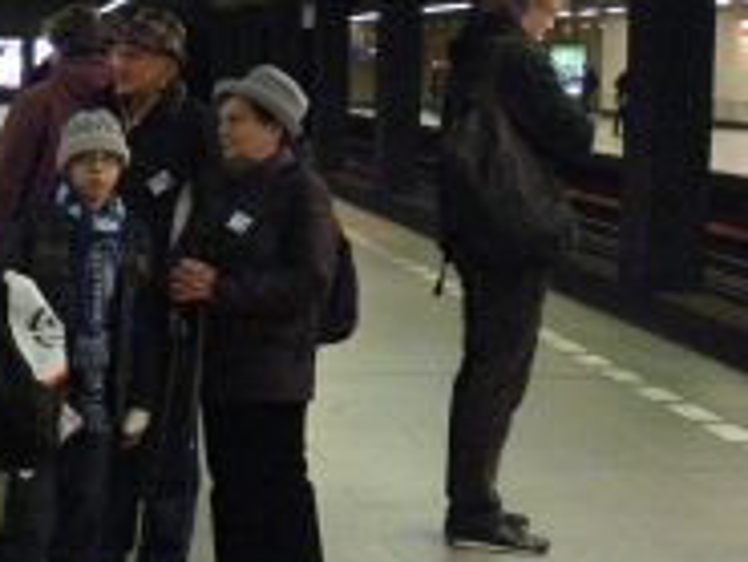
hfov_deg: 17.4
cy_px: 271
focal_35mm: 103
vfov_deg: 14.4
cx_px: -319
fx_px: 2227
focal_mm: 7.4
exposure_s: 1/25
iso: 400
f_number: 2.8
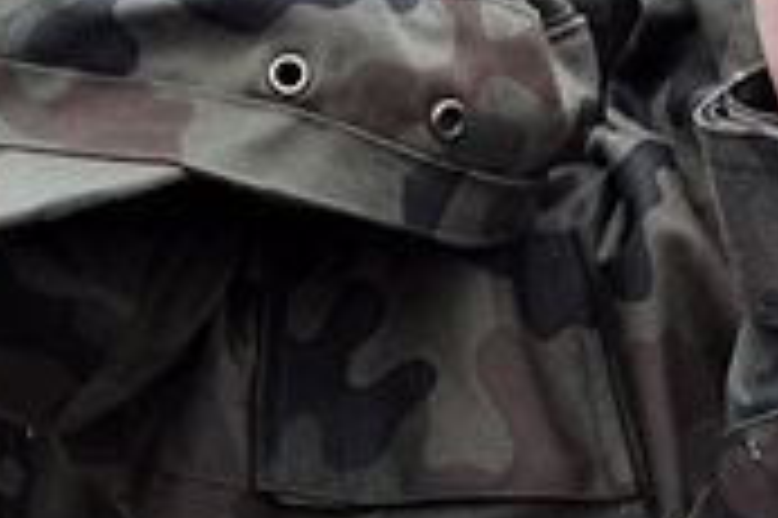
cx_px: 697
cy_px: -453
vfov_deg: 4.6
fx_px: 6348
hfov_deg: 7.0
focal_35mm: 294
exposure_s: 1/320
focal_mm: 40
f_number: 9
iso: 500
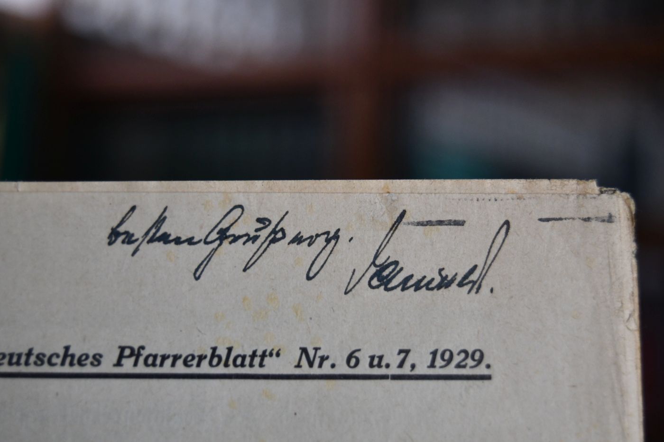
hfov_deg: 24.8
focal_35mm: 82
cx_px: 332
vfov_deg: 16.6
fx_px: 1512
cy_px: 221
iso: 1100
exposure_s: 1/125
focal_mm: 55
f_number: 5.6
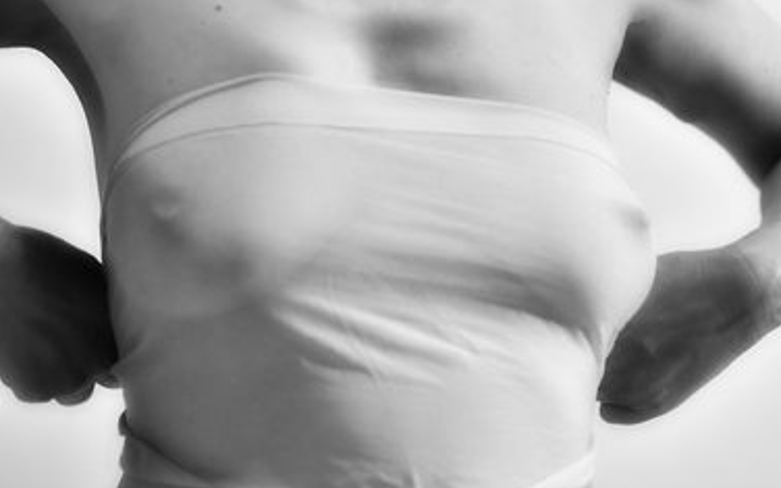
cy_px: -100
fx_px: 2597
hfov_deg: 17.1
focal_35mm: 122
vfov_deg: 10.6
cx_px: 413
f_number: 2.2
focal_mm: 50
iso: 1600
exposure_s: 1/160
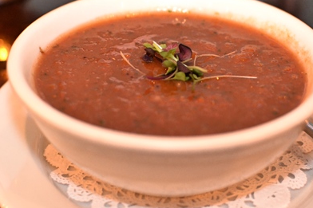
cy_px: 65
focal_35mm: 74
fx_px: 640
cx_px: 138
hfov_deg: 27.4
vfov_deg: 18.4
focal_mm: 35
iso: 3200
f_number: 4
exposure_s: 1/20
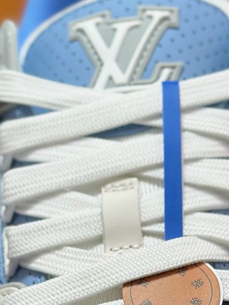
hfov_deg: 8.9
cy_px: 359
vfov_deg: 11.7
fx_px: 1464
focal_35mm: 166
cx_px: 122
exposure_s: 1/1305
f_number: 1.78
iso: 80
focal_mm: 6.86
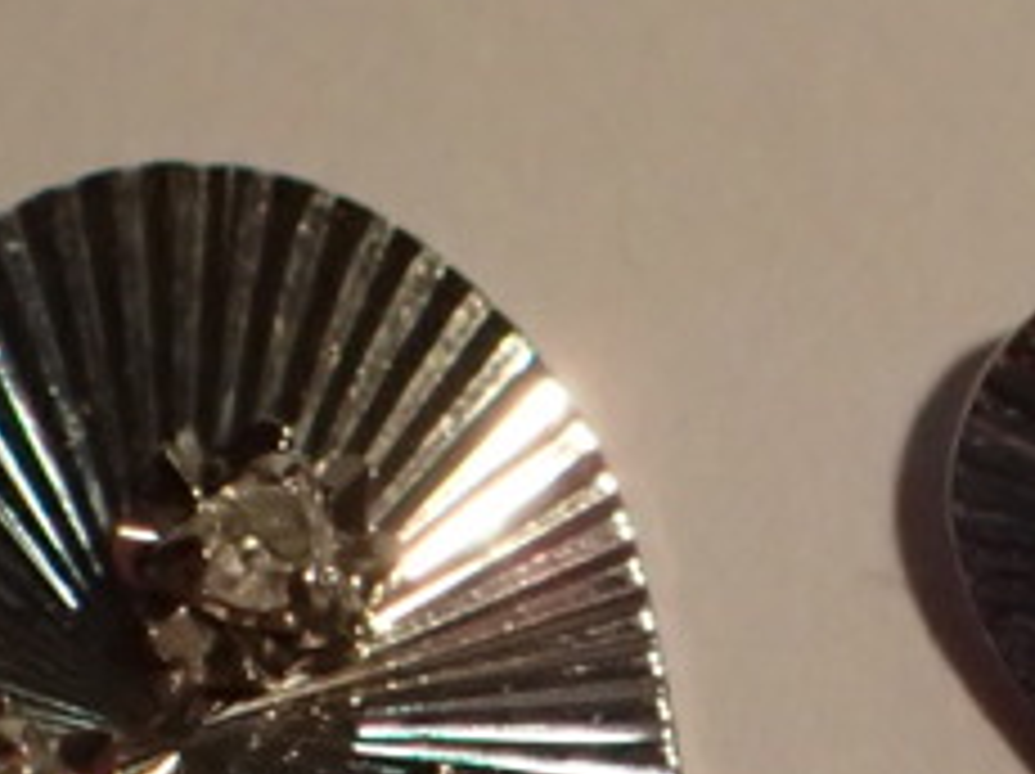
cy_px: 680
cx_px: 832
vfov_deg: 4.3
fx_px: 10394
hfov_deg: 5.7
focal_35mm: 348
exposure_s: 1/200
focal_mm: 18
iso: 800
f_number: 4.9
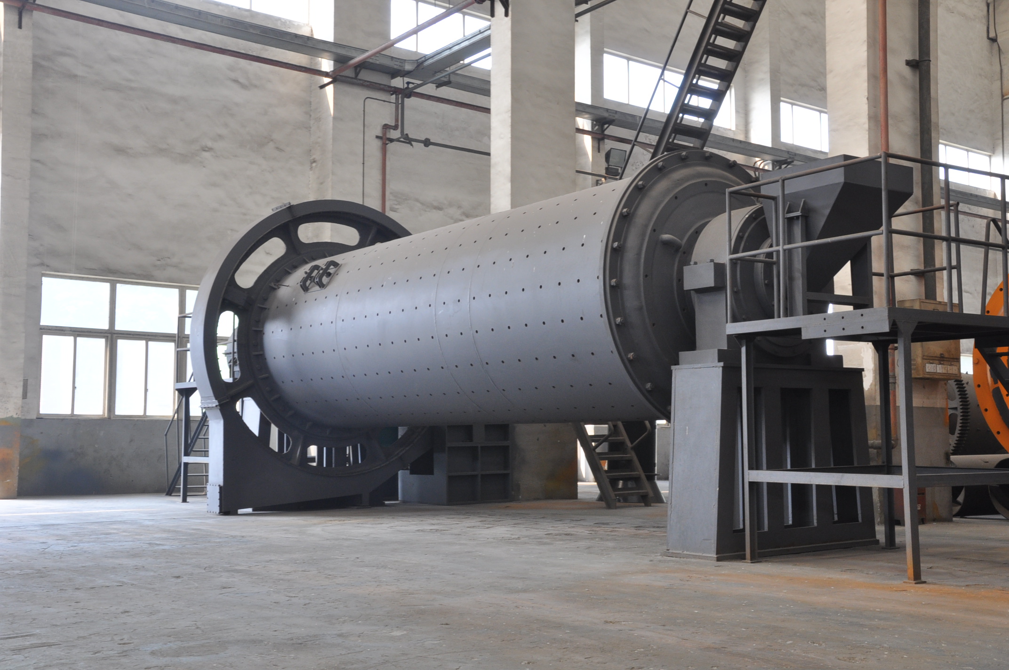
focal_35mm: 42
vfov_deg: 31.8
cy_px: 335
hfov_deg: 46.4
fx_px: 1176
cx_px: 504
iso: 400
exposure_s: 1/15
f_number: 14
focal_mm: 28
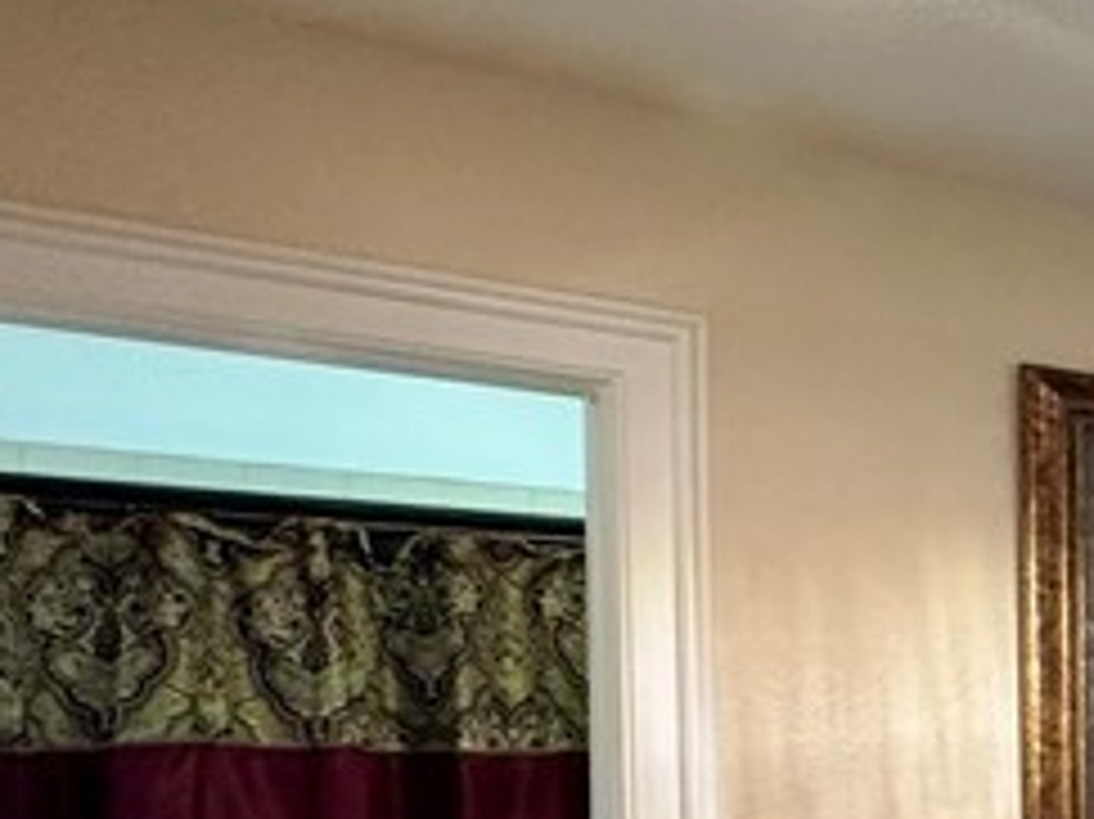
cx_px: 2035
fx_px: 1864
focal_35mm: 59
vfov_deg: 23.8
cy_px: 814
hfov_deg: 20.7
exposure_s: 1/60
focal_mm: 2.22
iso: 200
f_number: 2.2
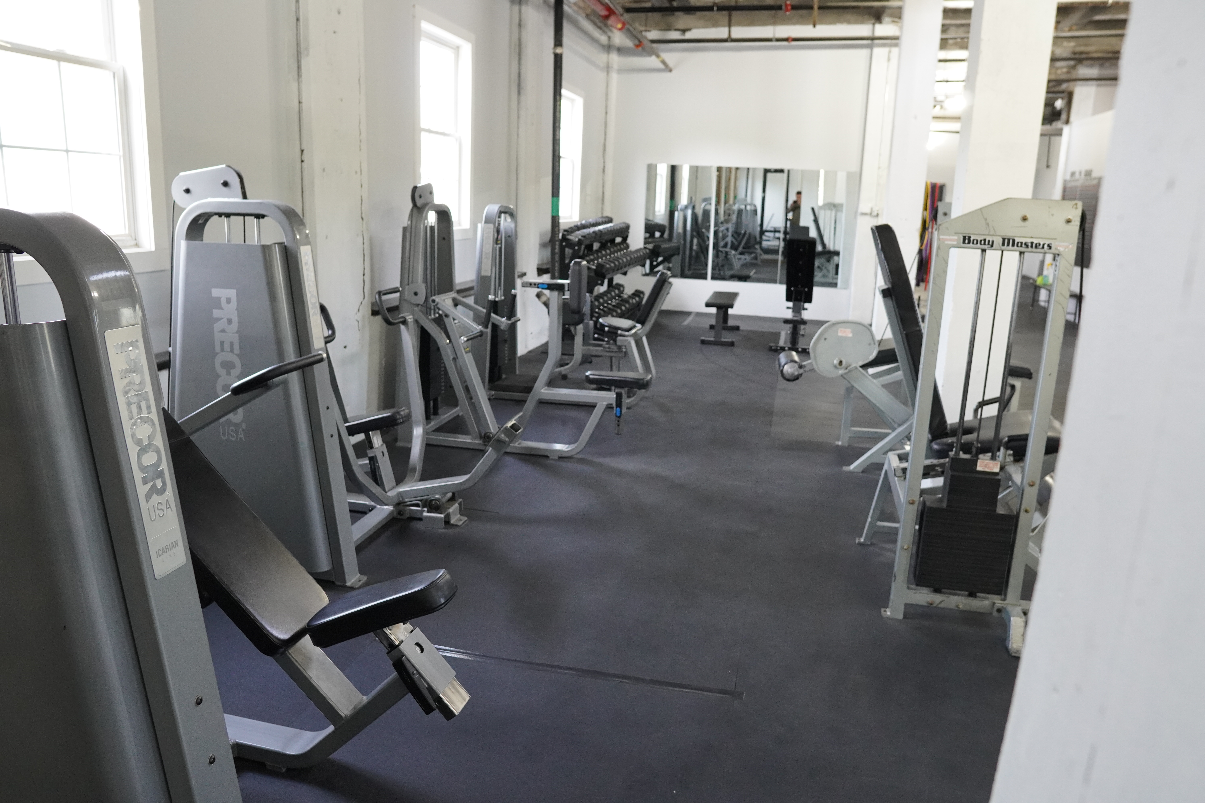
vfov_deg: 53.1
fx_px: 803
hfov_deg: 73.7
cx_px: 602
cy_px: 402
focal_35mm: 24
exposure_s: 1/160
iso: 1600
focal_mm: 16
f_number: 3.2
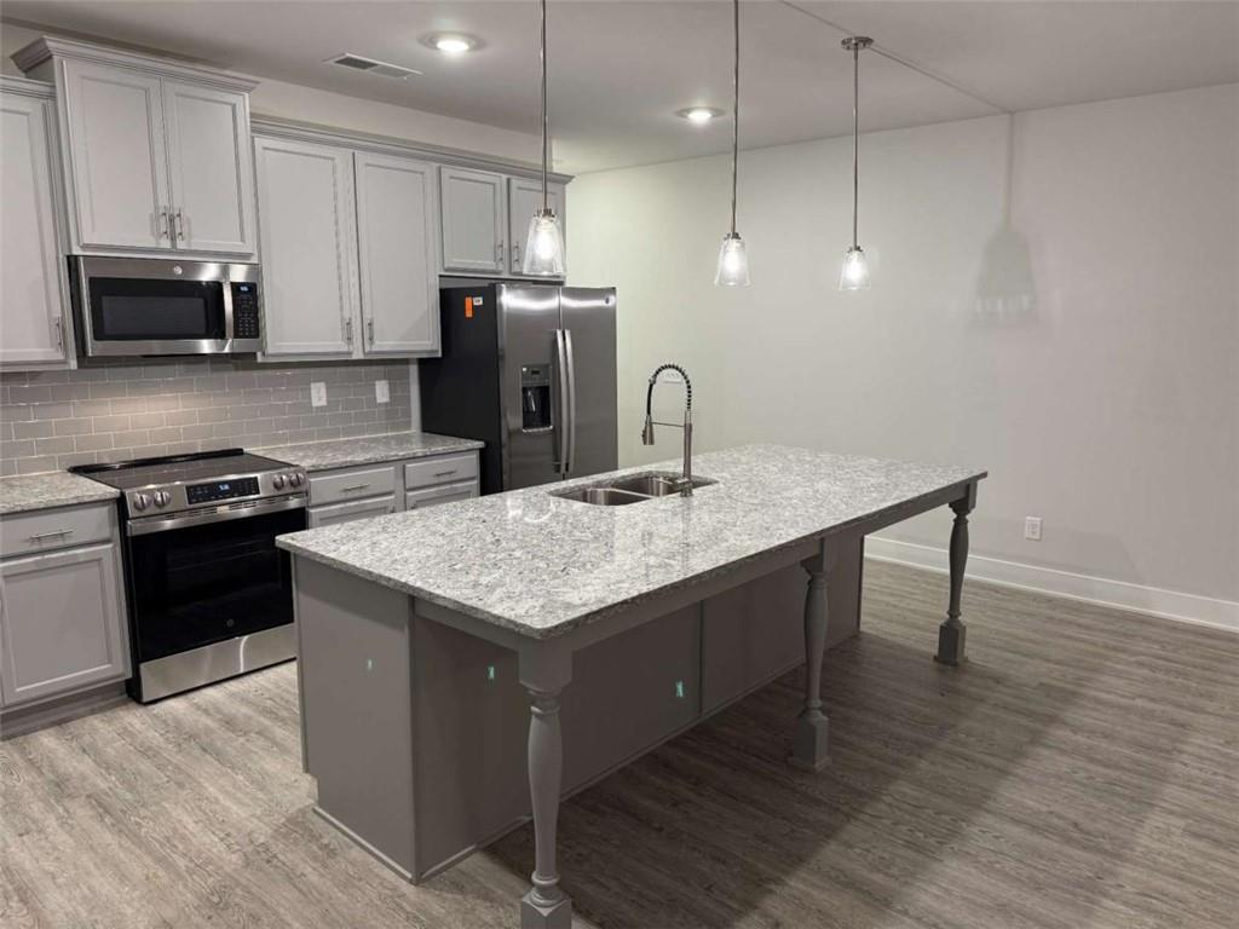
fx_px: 859
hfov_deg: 71.6
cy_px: 464
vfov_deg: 56.8
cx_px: 620
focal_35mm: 24
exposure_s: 1/60
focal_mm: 6.76
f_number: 1.78
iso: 160
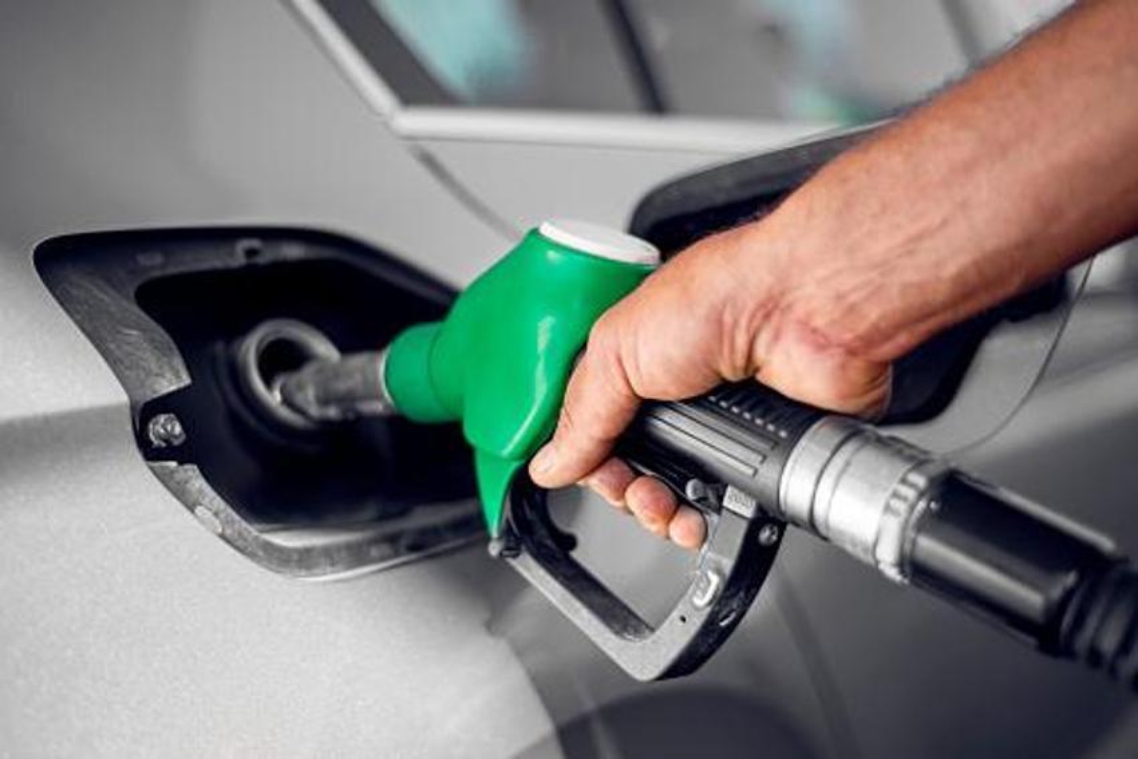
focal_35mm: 50
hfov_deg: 39.6
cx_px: 569
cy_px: 380
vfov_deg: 27.0
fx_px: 1581
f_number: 1.8
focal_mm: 50
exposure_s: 1/1600
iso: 100
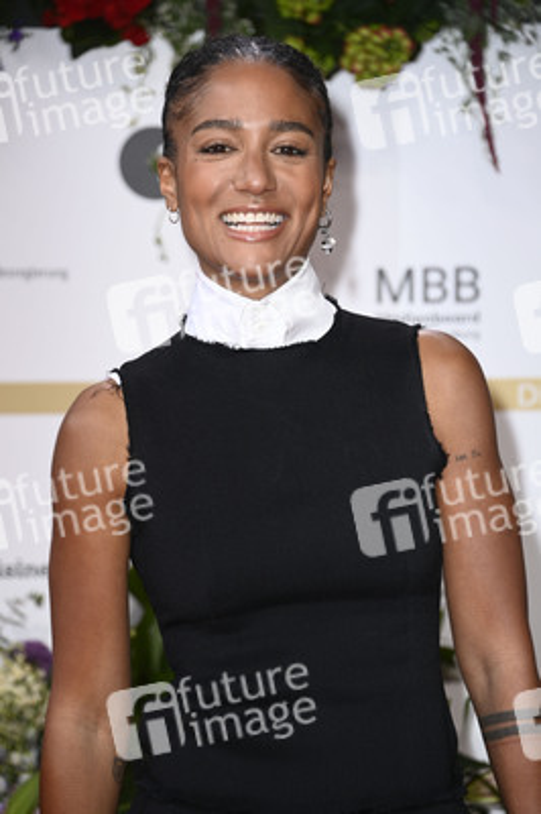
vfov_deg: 13.7
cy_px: 407
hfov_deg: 9.1
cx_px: 270
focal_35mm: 150
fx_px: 3387
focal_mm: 150
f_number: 5.6
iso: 400
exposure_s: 1/250
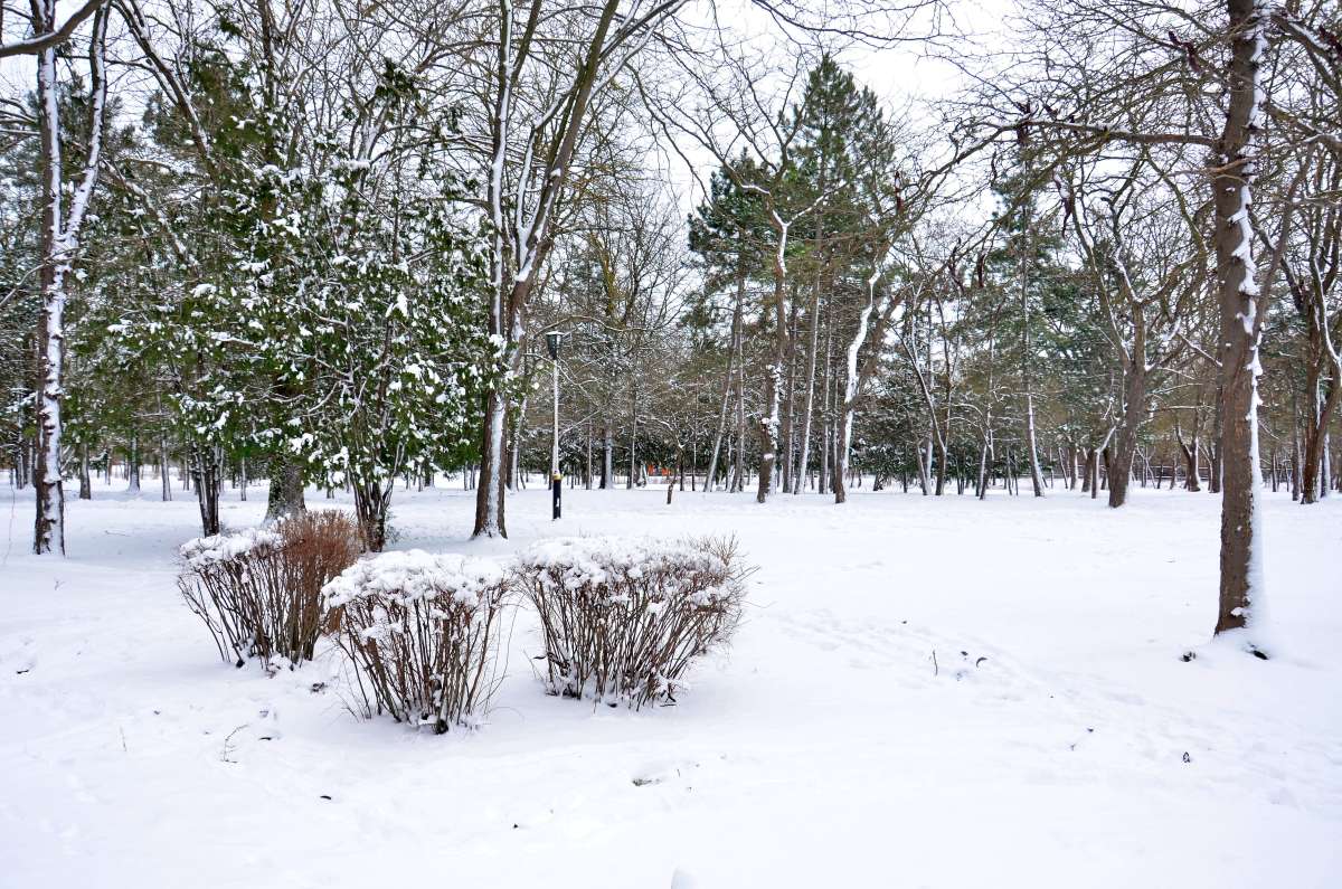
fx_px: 1004
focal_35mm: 27
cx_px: 671
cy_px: 444
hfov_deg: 67.5
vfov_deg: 47.7
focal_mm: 18
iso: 400
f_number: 6.3
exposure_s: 1/200
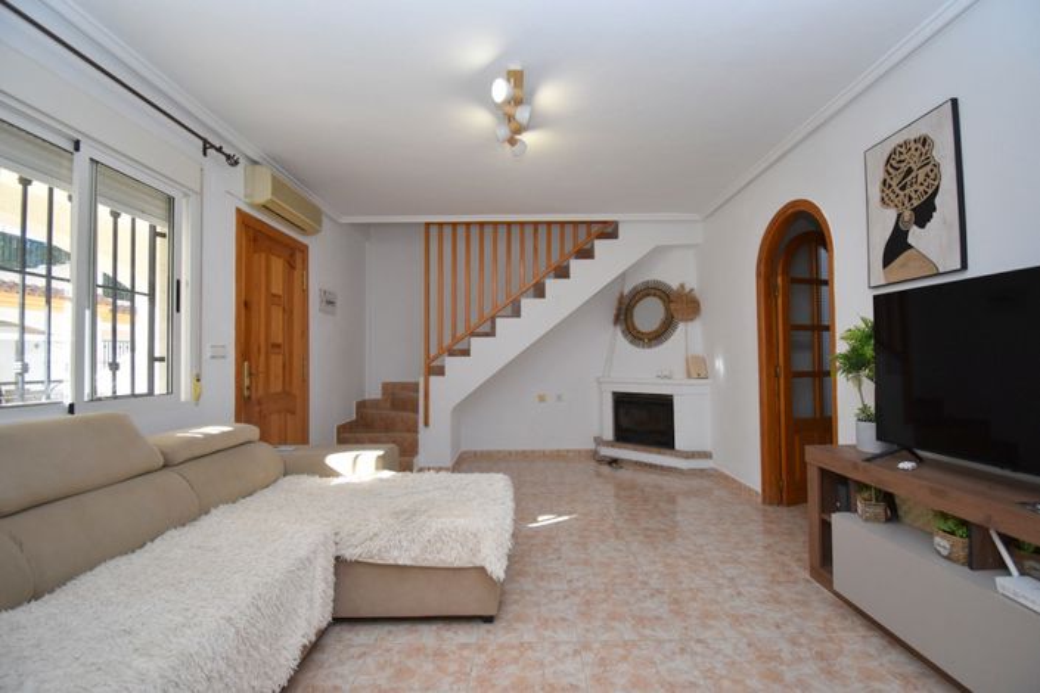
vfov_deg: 77.3
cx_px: 520
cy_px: 346
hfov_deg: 100.4
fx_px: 433
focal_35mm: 15
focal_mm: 10
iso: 400
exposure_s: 1/250
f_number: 4.5
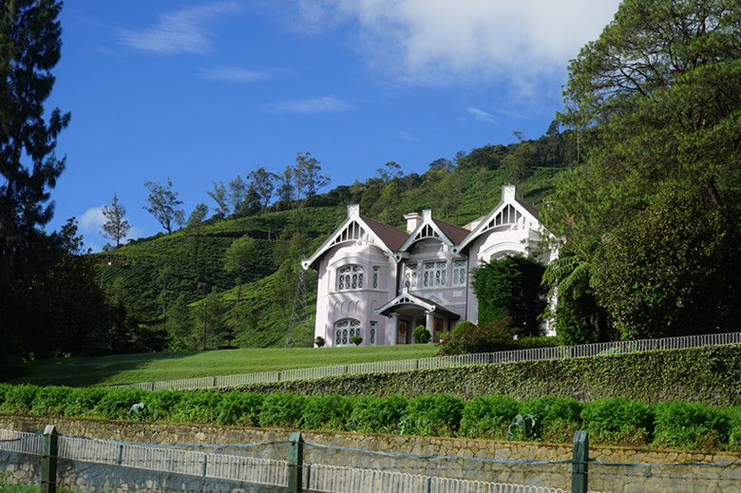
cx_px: 370
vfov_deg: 19.4
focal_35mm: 70
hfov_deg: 28.9
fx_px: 1440
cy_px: 246
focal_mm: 70
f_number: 11
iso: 100
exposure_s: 1/160
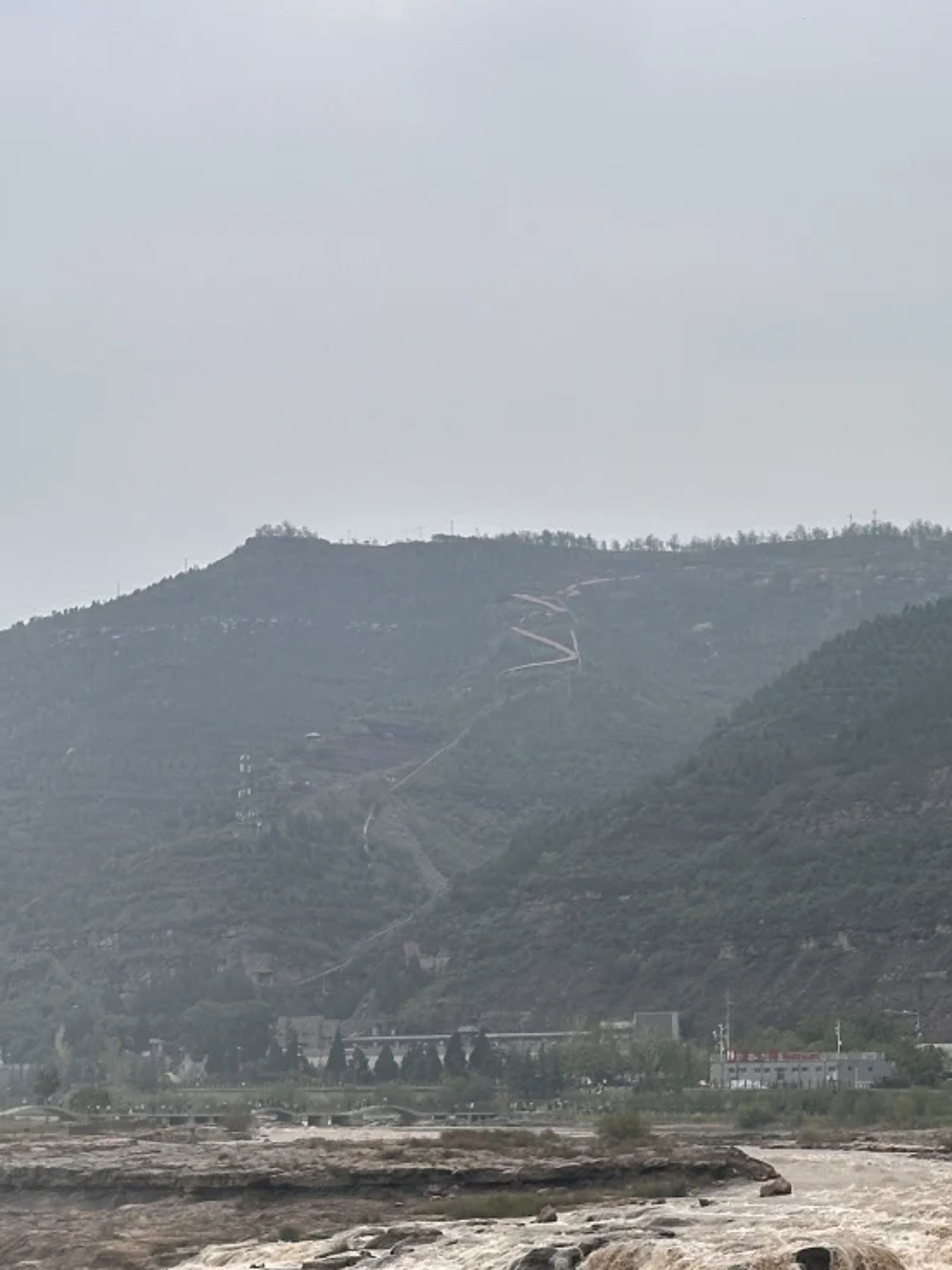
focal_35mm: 94
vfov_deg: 20.8
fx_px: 3448
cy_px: 843
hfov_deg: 15.5
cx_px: 900
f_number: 1.78
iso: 64
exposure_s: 1/1815
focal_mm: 6.86
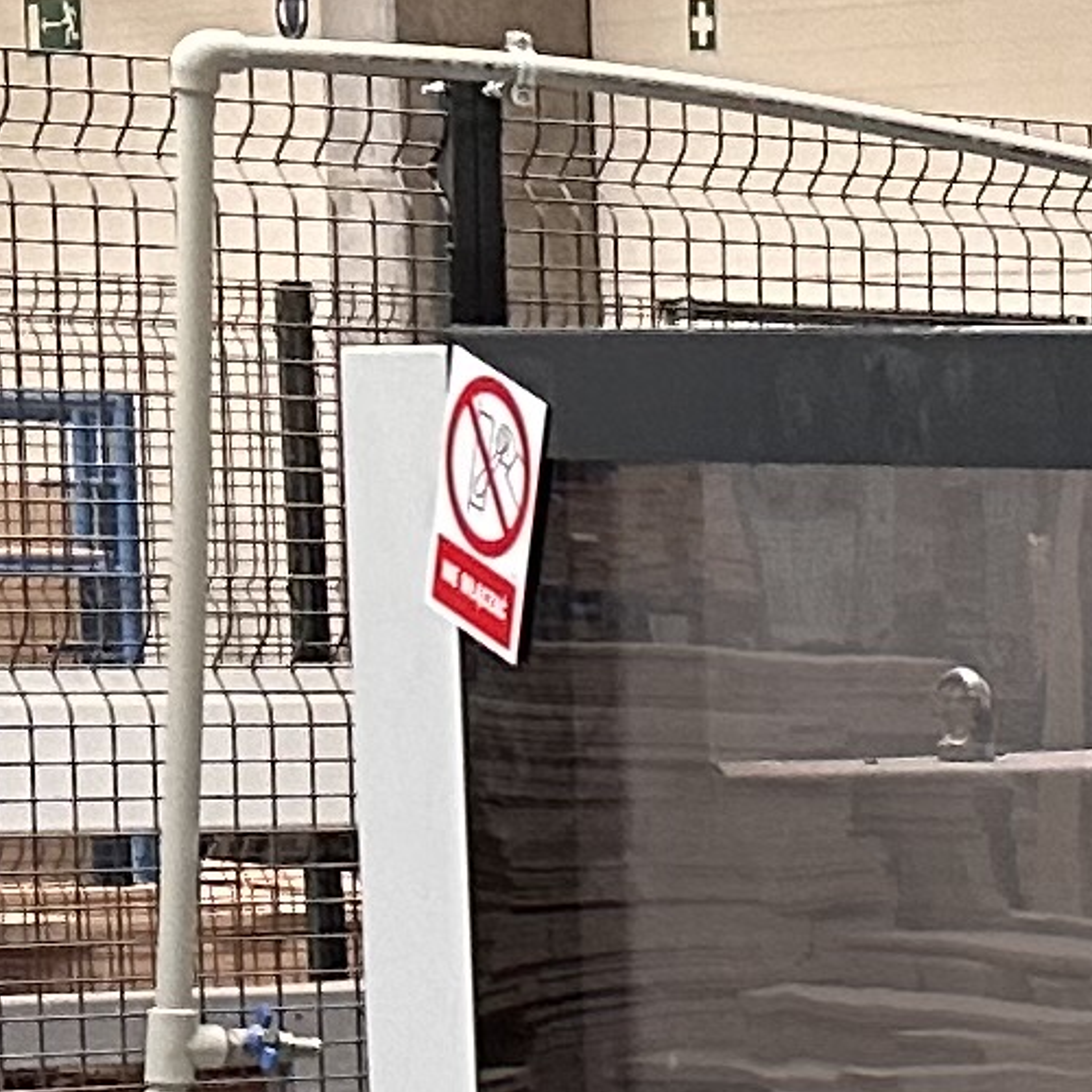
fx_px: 6103
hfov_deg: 7.5
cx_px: 4252
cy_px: 1179
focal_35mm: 171
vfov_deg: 10.1
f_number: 1.78
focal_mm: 6.86
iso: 160
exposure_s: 1/121
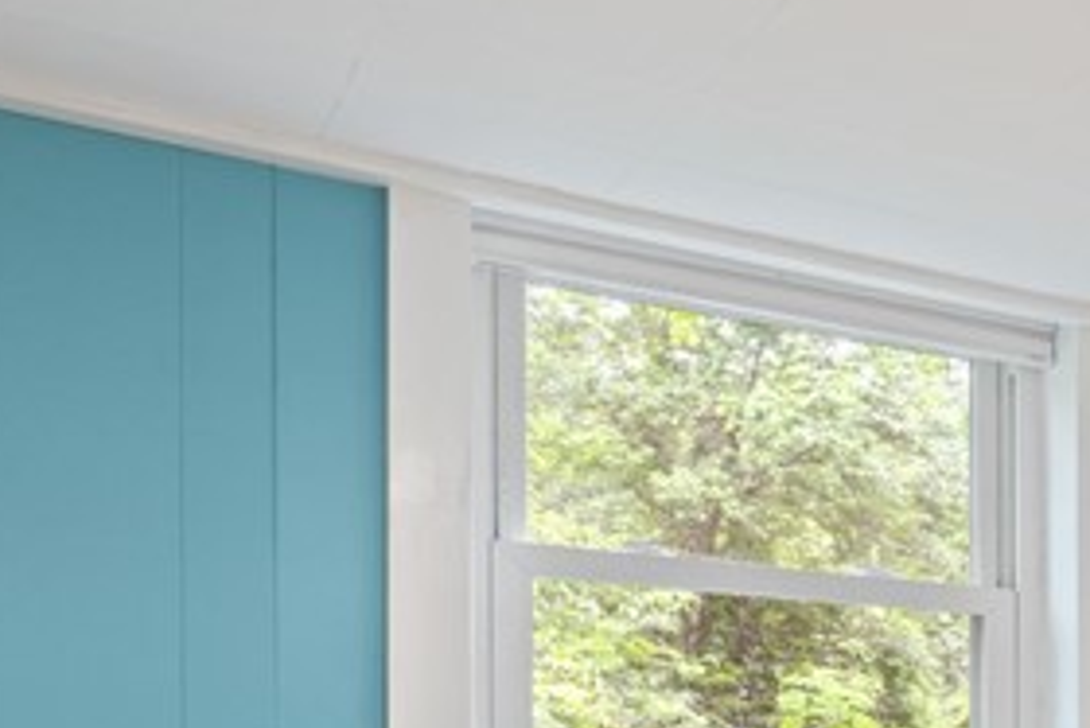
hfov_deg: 21.3
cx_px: 1962
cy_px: 878
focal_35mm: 62
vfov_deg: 20.5
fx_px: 1878
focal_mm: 16
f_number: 8
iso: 250
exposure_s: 1/1.67
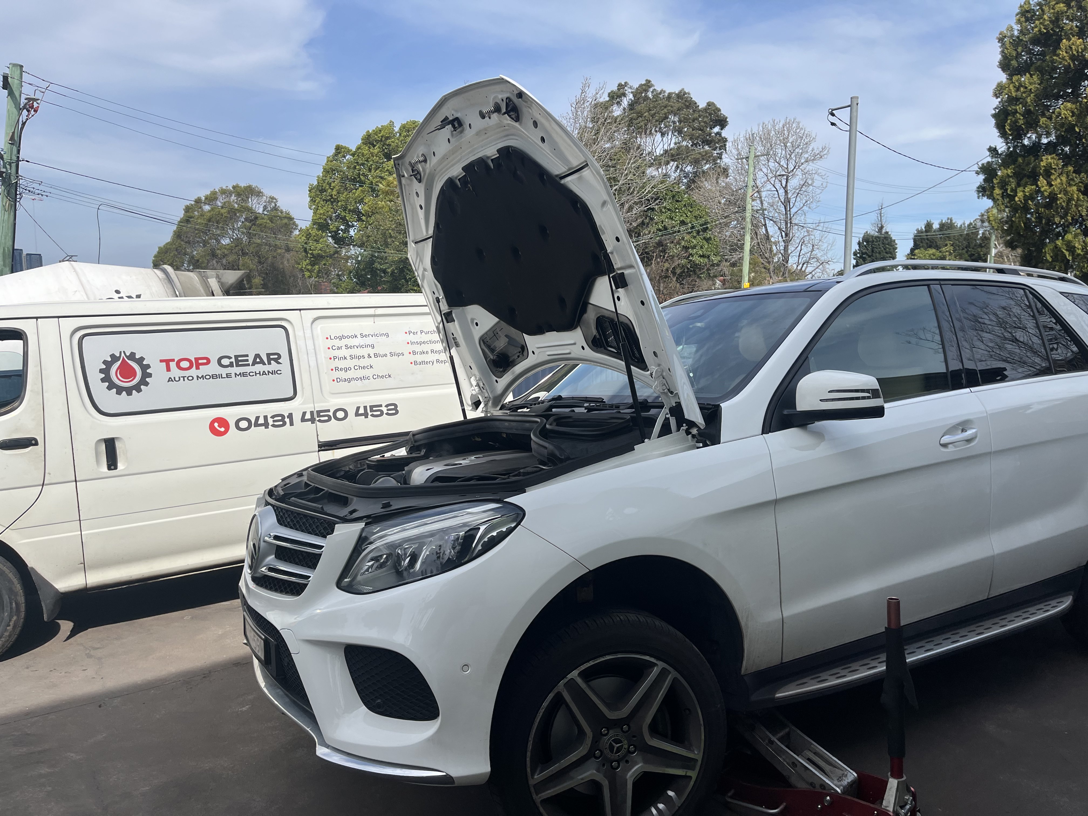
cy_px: 408
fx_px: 817
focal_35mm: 26
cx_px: 544
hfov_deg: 67.3
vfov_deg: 53.1
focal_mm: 5.1
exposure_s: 1/4310
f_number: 1.6
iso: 50
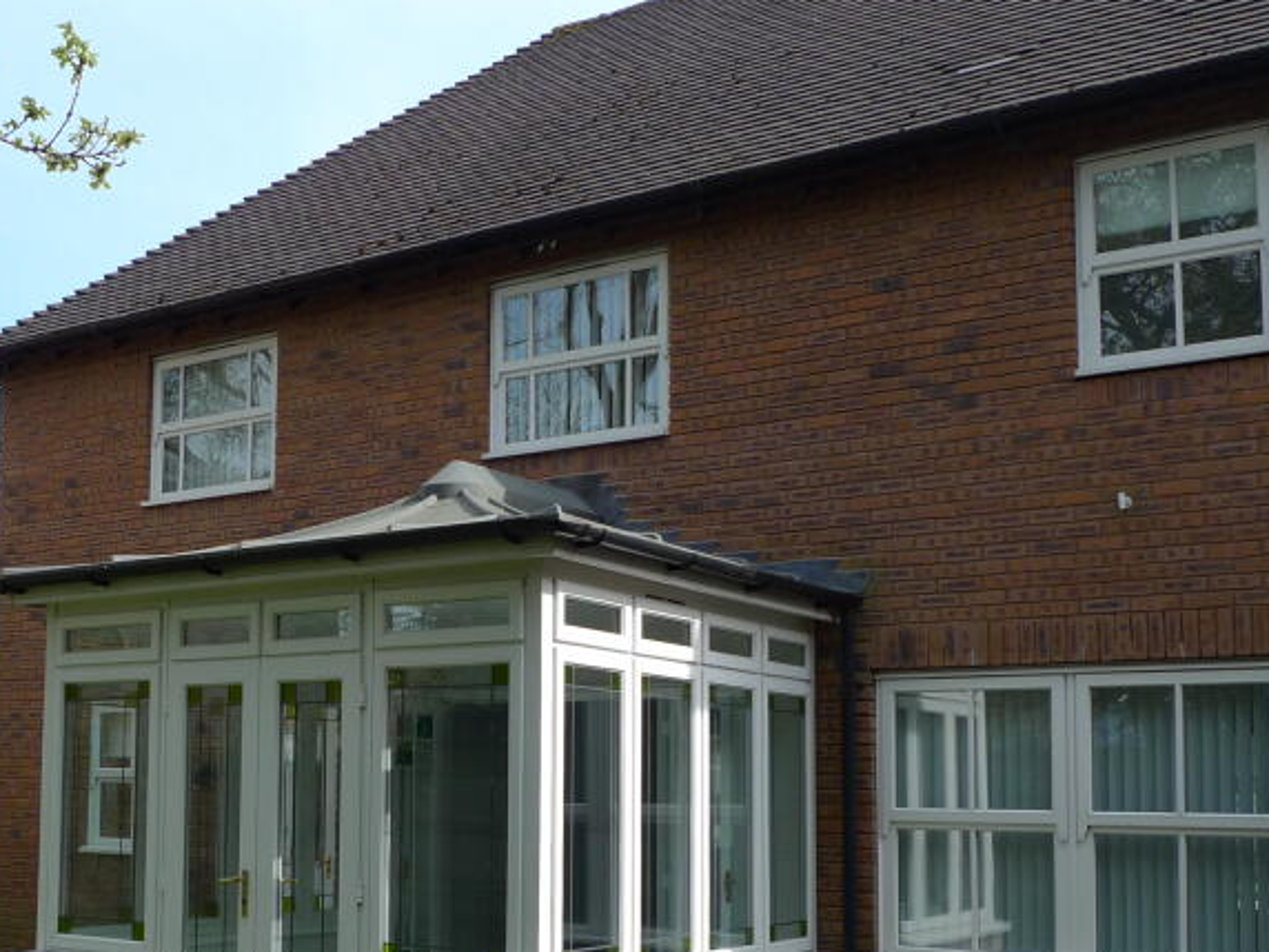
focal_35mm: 43
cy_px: 666
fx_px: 1576
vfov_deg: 33.2
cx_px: 402
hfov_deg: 43.1
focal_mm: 5.1
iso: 80
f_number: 3.5
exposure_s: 1/400
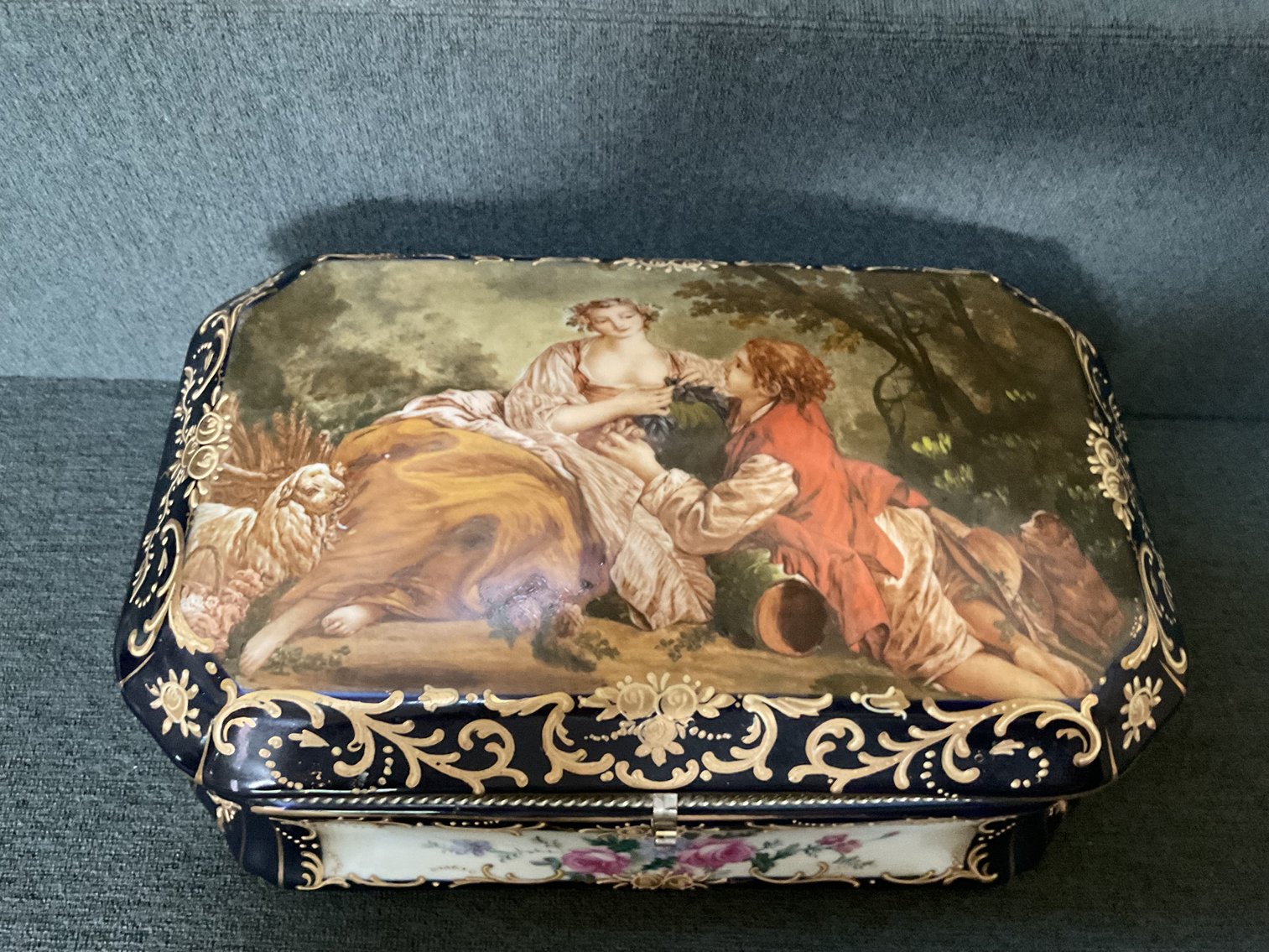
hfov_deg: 61.7
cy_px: 476
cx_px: 634
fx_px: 1063
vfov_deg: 48.2
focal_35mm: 29
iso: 500
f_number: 1.8
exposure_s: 1/30
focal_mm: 3
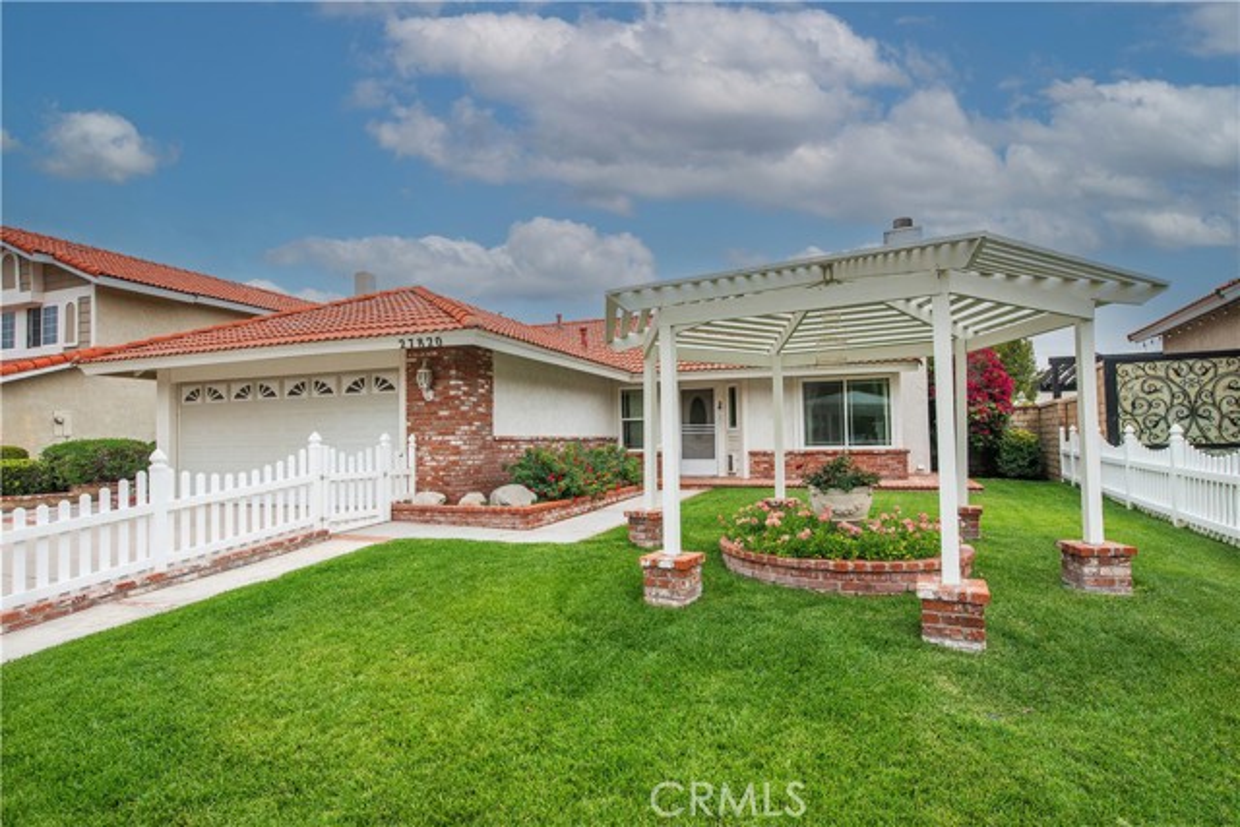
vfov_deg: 64.6
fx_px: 655
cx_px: 620
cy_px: 414
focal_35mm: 19
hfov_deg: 86.9
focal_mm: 19
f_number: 5.6
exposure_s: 1/2000
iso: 400
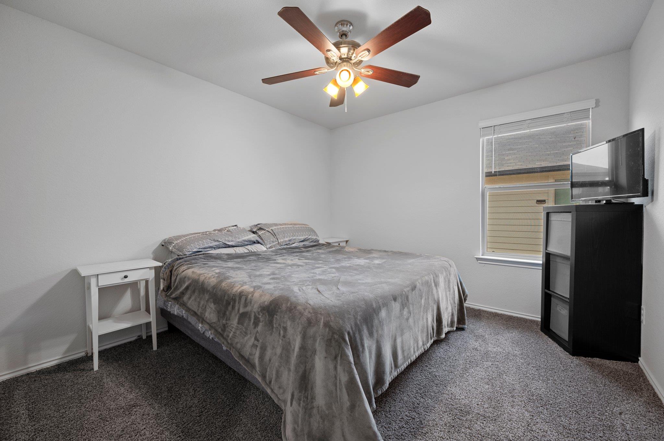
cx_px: 332
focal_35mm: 14
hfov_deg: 104.3
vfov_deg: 81.1
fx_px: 258
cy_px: 220
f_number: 8
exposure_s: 1/1.25
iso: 100
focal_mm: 14
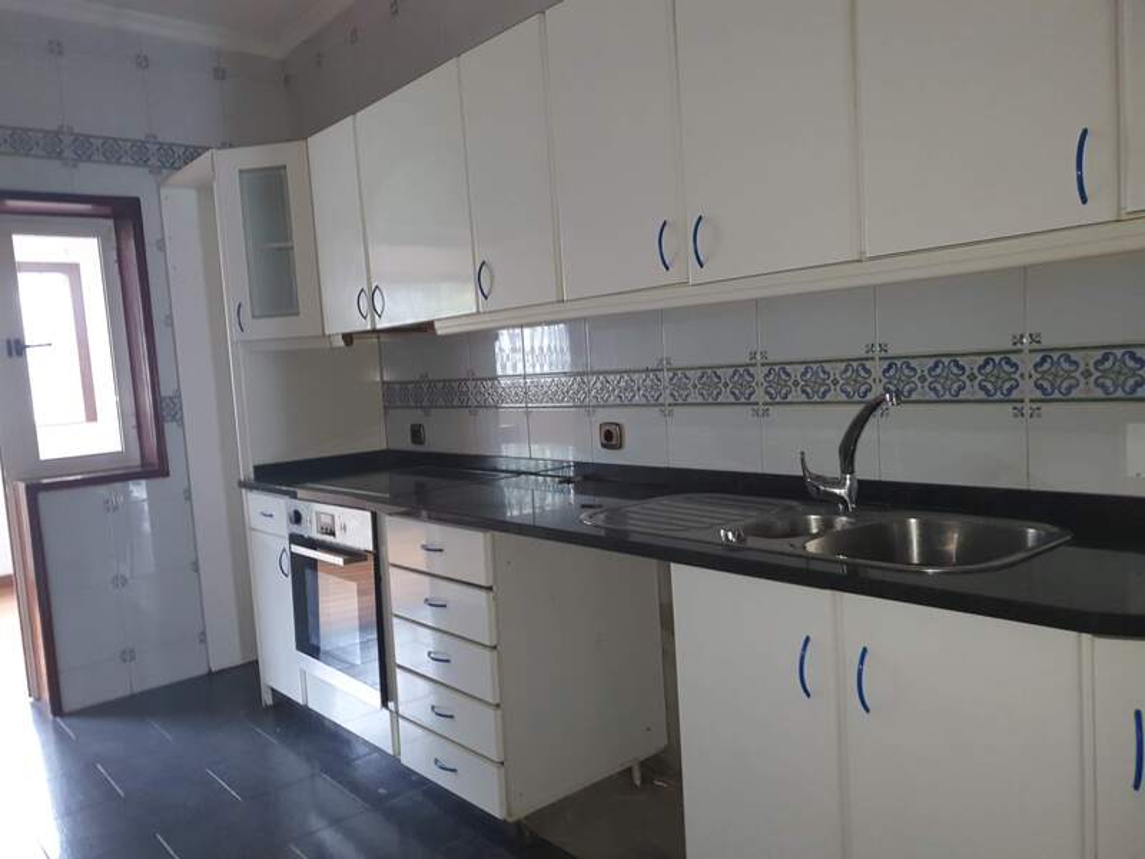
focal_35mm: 26
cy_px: 430
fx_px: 860
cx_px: 572
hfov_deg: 67.3
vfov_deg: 53.1
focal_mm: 4.32
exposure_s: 1/10
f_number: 1.5
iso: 200
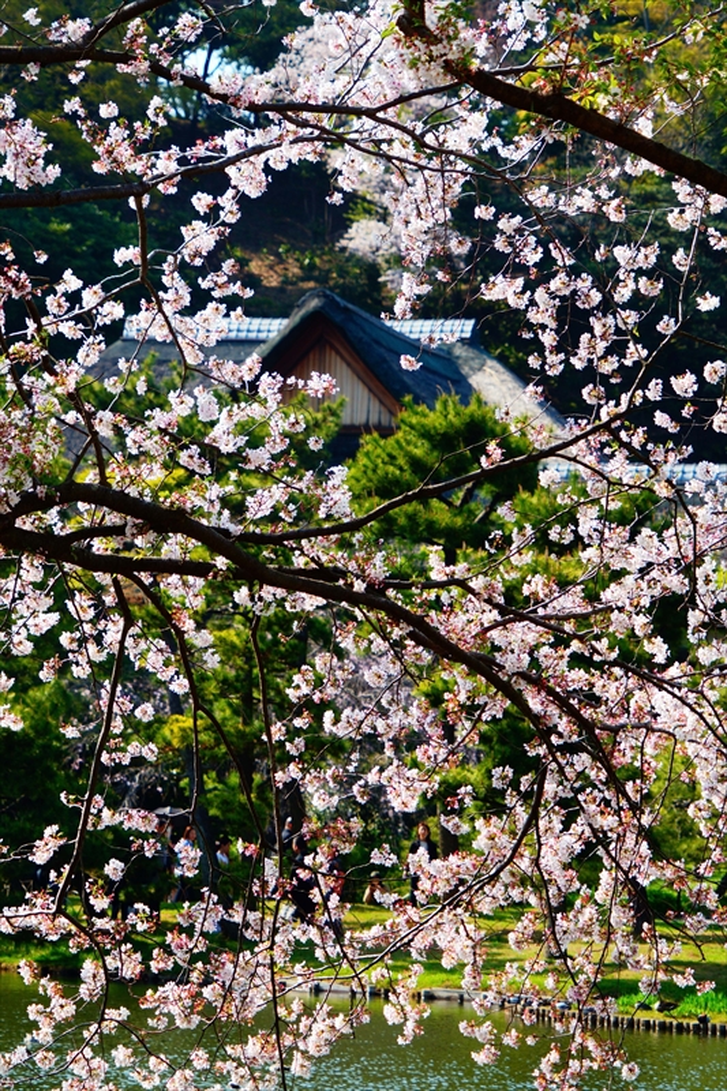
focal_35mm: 159
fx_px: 4818
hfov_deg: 8.6
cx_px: 364
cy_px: 546
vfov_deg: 12.9
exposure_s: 1/250
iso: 125
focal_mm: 106
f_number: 6.3
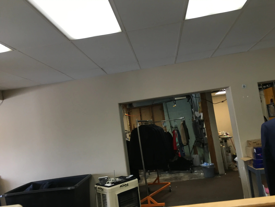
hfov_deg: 61.7
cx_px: 138
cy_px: 104
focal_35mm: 29
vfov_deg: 48.2
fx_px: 230
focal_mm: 4.15
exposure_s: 1/30
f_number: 2.2
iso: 40
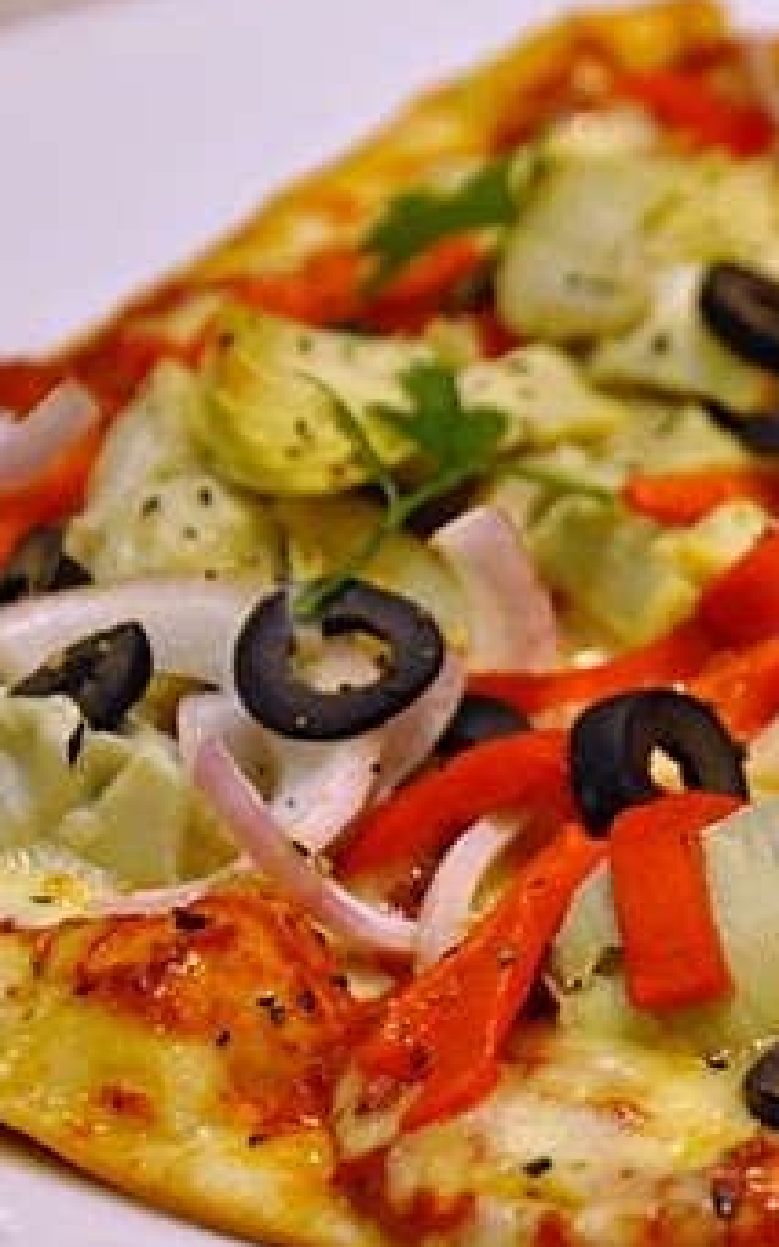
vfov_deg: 10.9
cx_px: 984
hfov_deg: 6.8
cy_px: 698
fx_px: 6525
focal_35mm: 192
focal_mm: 66
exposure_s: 1/60
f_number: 5.3
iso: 2000
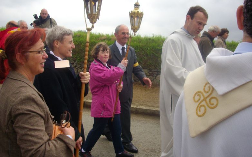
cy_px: 67
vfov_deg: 31.9
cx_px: 124
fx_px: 275
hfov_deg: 49.3
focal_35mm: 40
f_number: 5.6
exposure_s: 1/200
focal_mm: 6.2
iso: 100
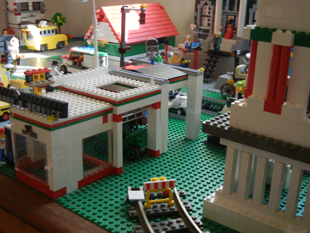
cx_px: 155
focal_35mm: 45
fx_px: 403
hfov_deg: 42.1
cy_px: 116
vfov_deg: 32.2
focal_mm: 8.1
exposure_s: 1/30
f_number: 3.8
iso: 291
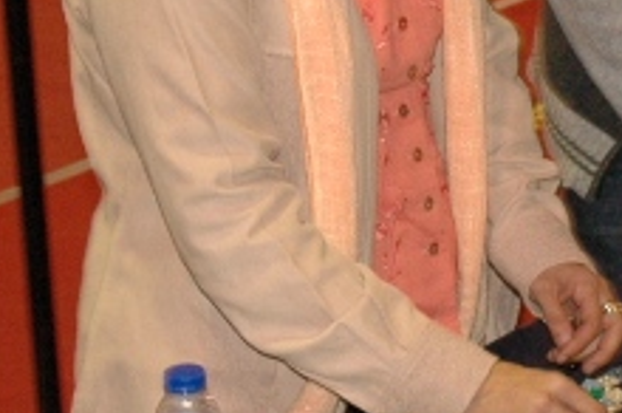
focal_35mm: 188
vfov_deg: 7.3
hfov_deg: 10.8
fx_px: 3249
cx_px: 712
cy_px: 263
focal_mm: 27
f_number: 6.3
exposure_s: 1/20
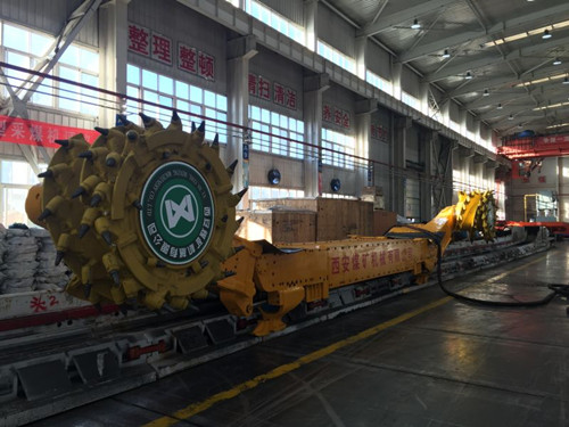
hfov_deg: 61.7
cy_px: 214
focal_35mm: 29
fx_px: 477
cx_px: 284
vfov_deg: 48.2
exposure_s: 1/50
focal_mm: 4.15
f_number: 2.2
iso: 32
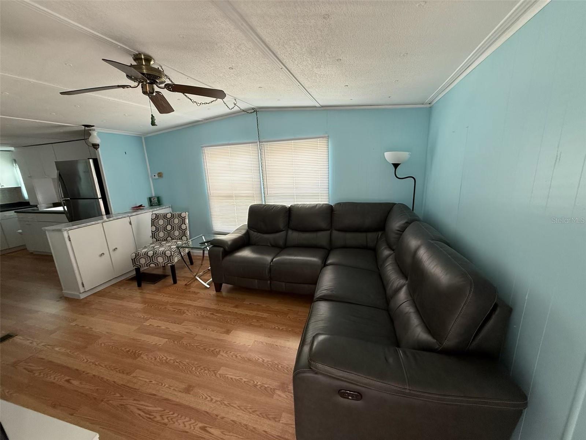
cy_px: 220
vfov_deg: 85.7
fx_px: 237
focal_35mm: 14
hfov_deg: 102.1
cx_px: 293
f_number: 2.2
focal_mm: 2.22
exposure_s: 1/99
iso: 160
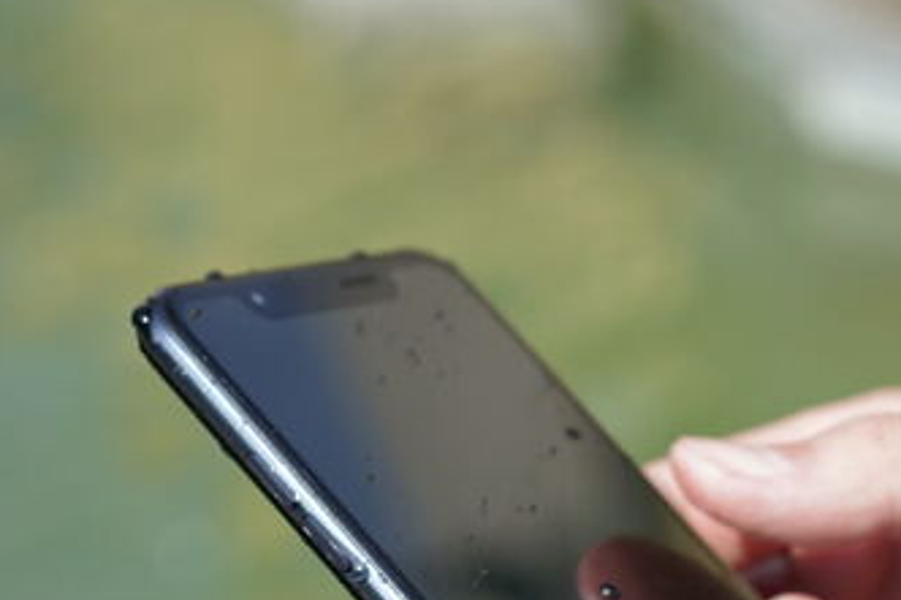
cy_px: 657
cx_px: 797
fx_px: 3977
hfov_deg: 12.8
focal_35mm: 159
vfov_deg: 8.6
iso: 100
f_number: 4.5
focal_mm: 55
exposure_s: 1/320
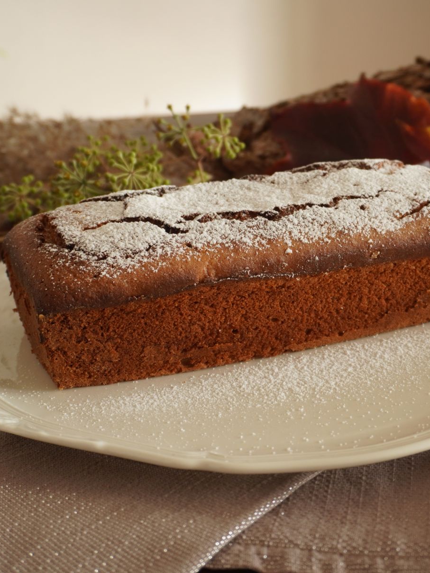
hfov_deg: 26.4
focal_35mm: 55
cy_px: 285
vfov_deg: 34.9
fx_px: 911
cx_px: 284
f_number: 4.5
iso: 400
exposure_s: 1/125
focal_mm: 24
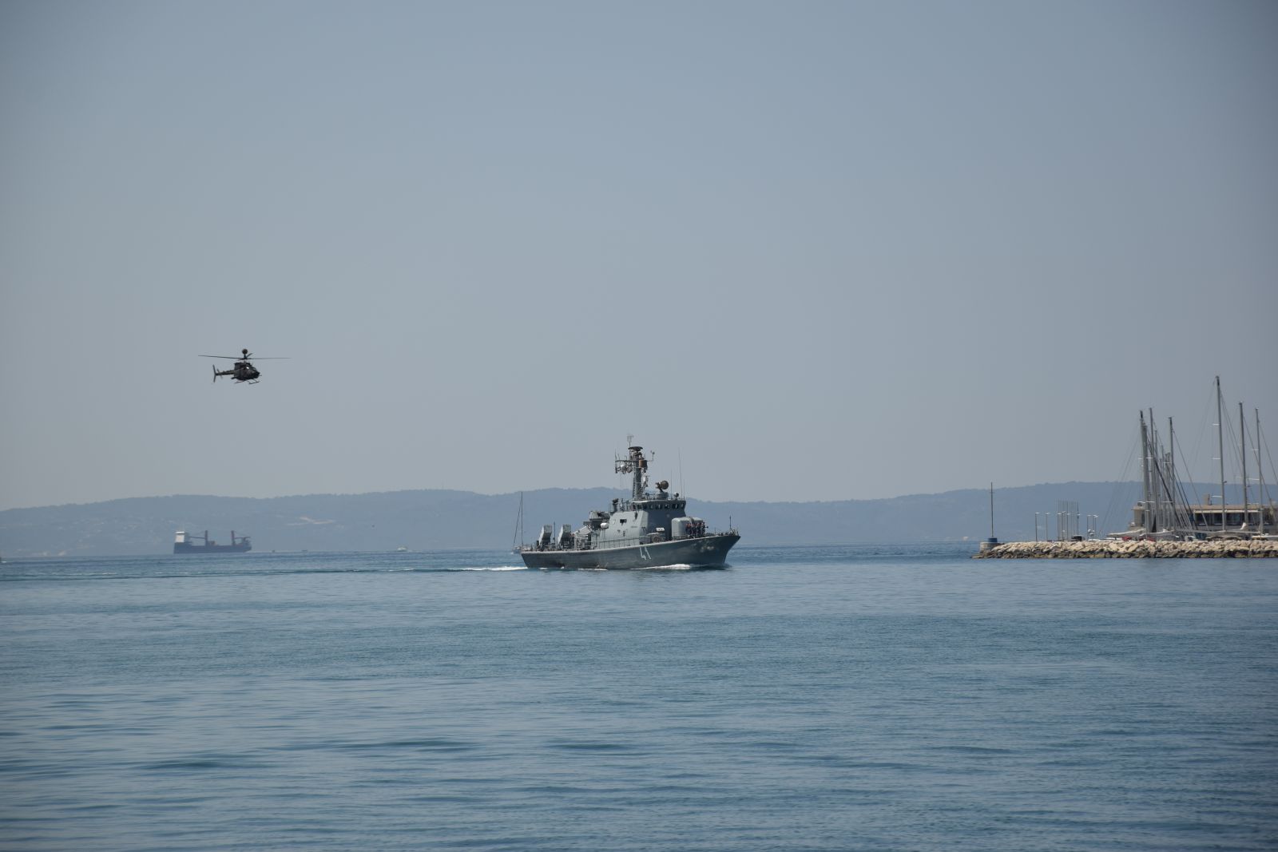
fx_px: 5591
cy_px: 426
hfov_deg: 13.0
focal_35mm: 158
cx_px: 639
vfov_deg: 8.7
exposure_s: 1/800
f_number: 7.1
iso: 100
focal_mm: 105
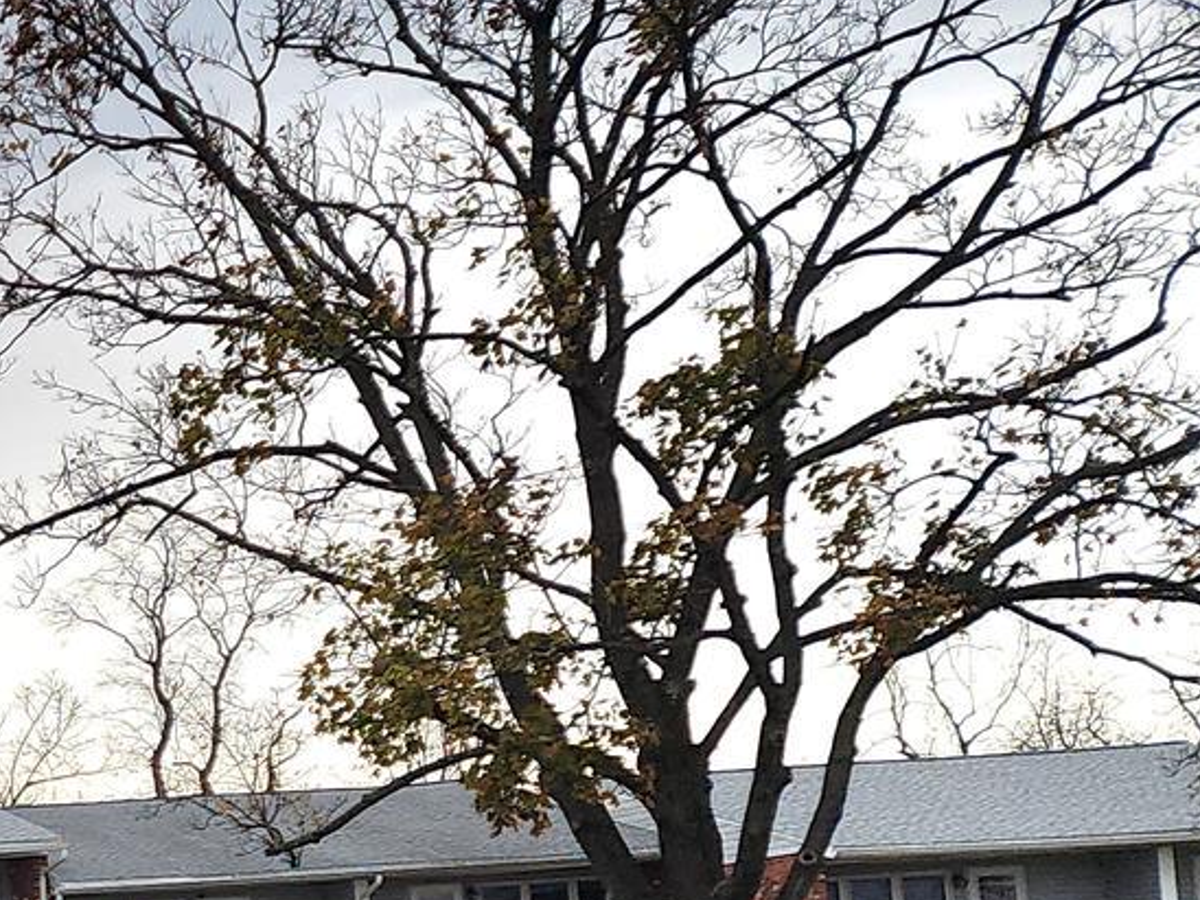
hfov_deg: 18.6
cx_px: -845
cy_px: 896
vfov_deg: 16.8
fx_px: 2981
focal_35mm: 86
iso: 12
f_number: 1.8
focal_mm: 6.4
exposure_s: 1/769
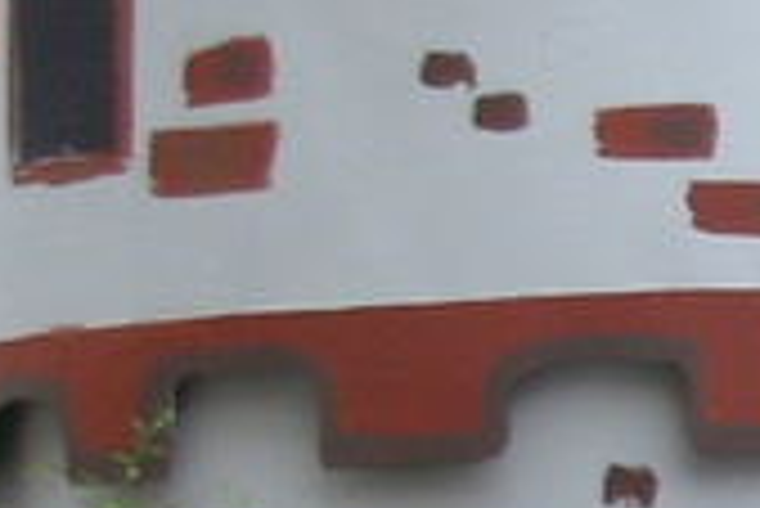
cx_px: 1956
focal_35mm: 280
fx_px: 5916
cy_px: 976
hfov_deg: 6.9
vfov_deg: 4.8
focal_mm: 6.3
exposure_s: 1/102
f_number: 2.9
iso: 50
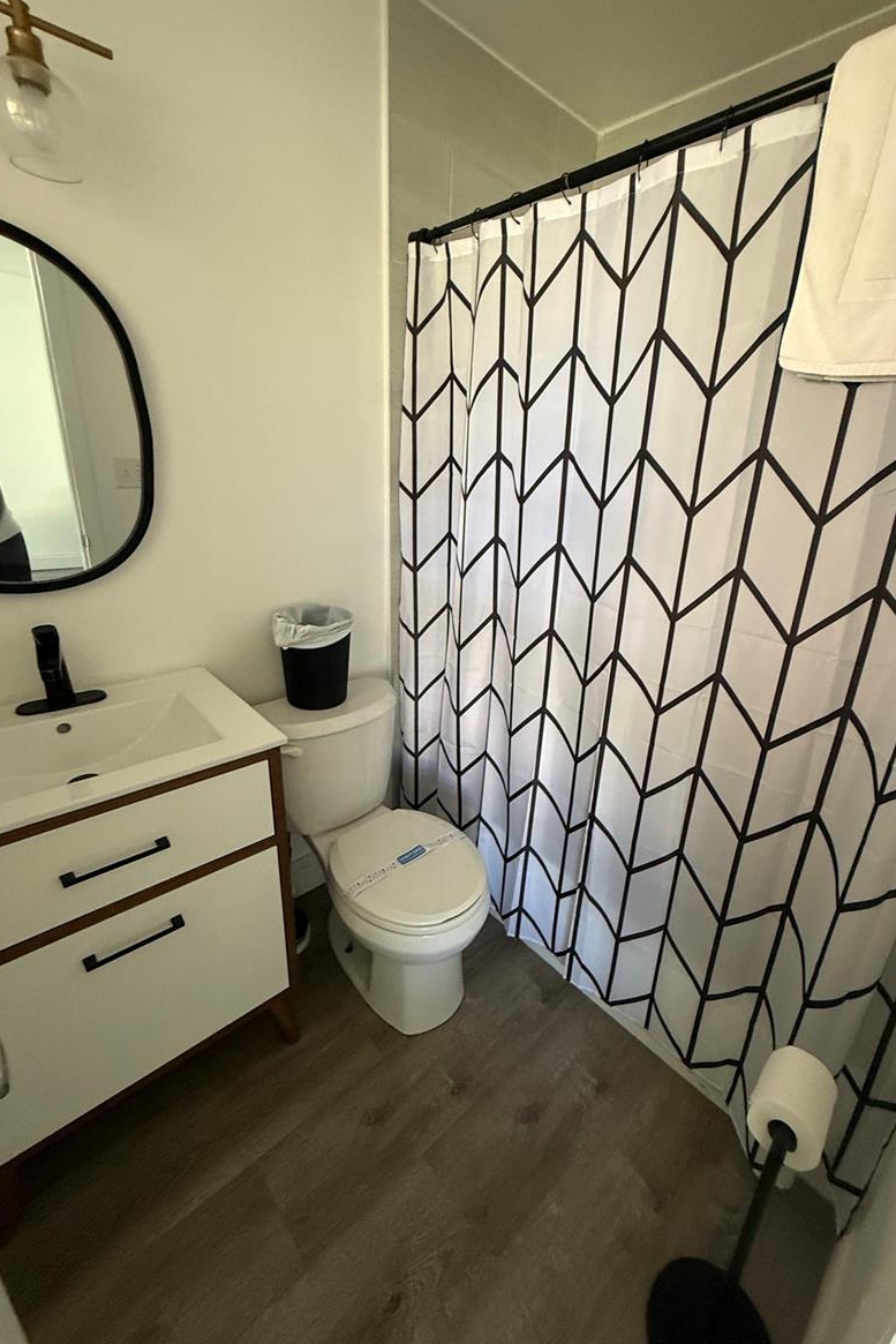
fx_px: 560
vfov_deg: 100.4
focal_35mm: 15
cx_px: 487
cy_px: 661
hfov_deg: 77.2
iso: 400
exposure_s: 1/60
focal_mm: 2.22
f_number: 2.2
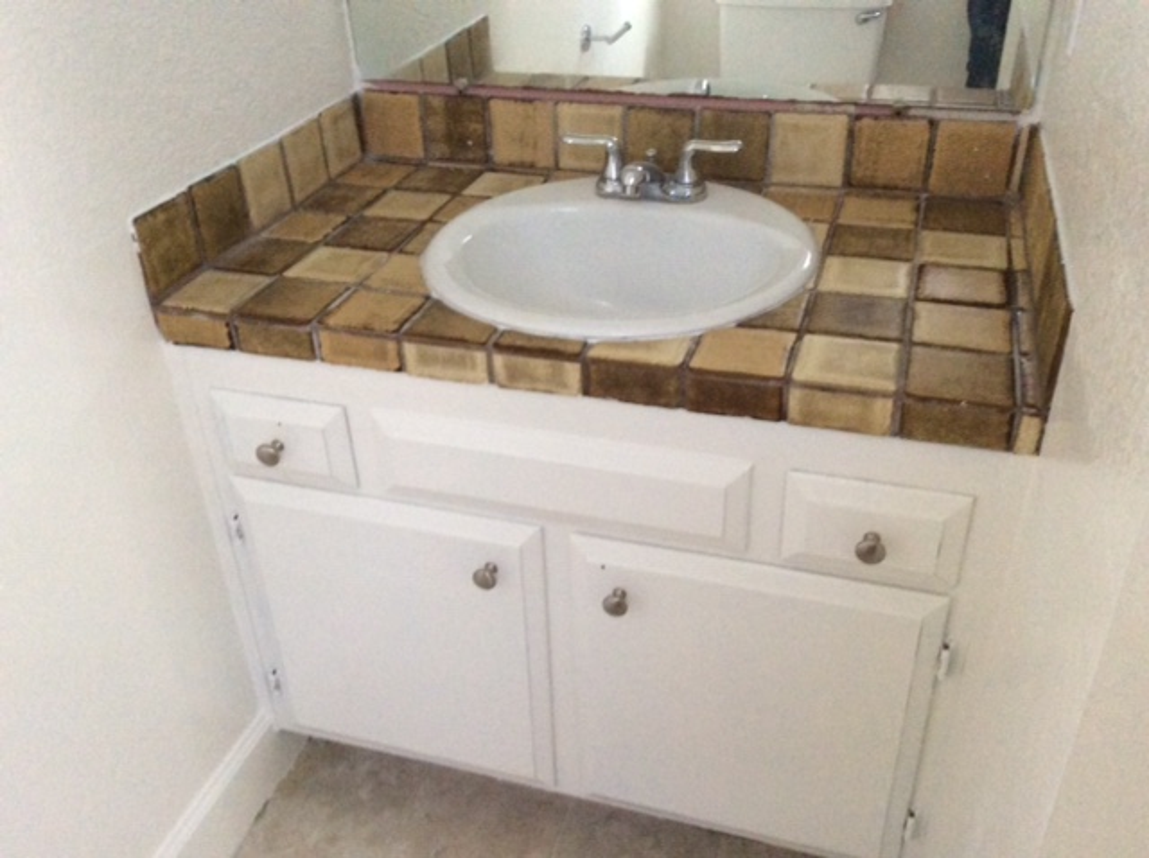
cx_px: 574
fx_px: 1061
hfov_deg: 56.9
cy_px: 429
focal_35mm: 32
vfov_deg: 44.1
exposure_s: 1/17
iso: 320
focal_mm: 3.3
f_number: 2.4
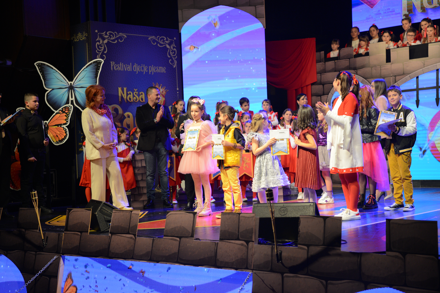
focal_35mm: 58
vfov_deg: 23.4
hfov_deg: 34.5
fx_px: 709
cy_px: 146
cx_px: 220
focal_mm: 58
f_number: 3.2
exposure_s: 1/250
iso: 1250
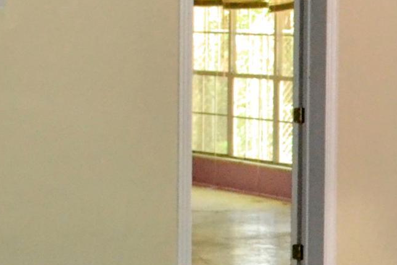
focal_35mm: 196
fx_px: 2162
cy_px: 120
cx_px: 604
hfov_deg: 10.1
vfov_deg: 7.0
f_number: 4.5
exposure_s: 1/60
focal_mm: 28
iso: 3200
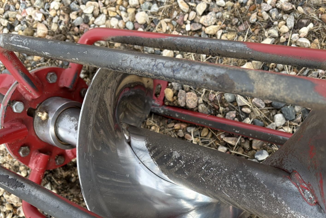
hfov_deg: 49.3
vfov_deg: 33.8
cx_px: 192
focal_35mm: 39
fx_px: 353
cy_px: 149
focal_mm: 5.96
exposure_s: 1/1706
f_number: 1.6
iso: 50
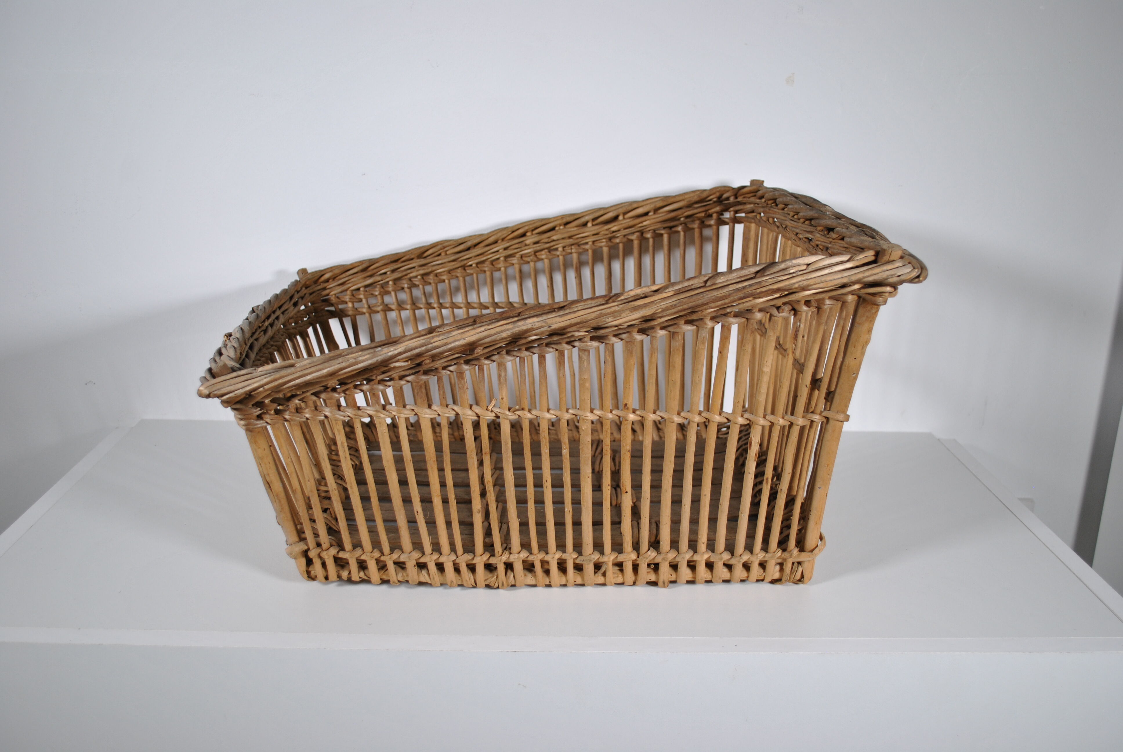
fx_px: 1031
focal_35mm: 33
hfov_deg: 57.2
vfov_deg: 40.1
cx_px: 562
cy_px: 376
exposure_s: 1/100
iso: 200
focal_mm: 22
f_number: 4
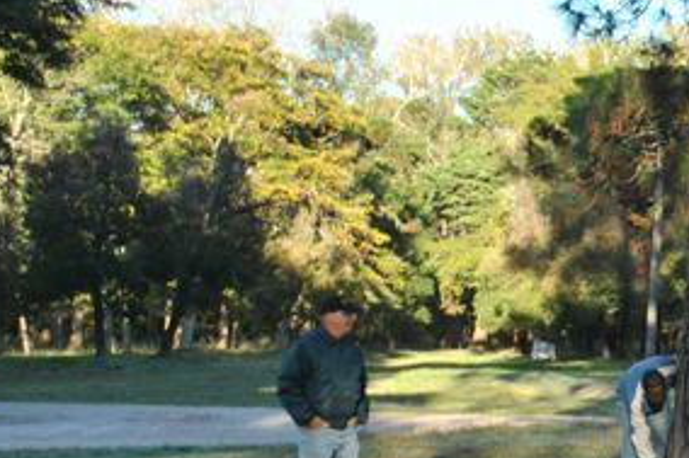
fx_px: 1683
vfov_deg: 15.4
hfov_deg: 22.2
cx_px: 708
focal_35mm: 88
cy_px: 363
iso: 100
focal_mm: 26
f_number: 14
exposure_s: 1/15
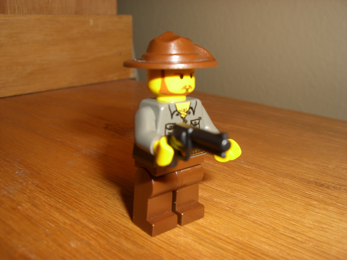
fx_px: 381
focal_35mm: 38
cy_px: 130
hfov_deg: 49.0
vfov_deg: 37.7
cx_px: 174
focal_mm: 6.2
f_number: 4.3
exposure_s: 1/60
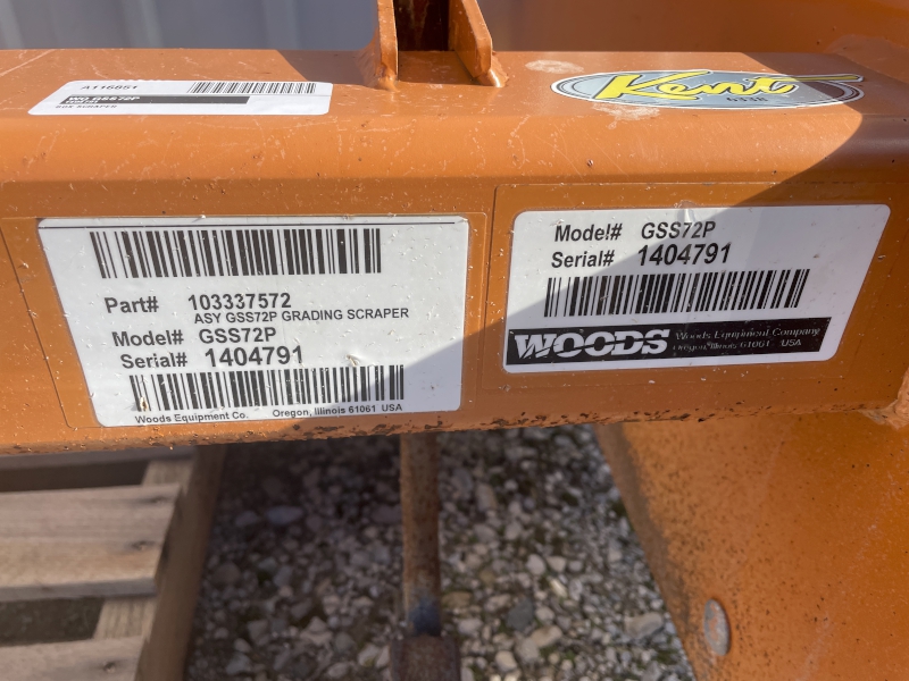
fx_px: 683
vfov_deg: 53.1
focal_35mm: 26
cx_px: 454
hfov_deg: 67.3
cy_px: 340
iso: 32
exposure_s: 1/1689
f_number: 1.6
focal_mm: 4.2
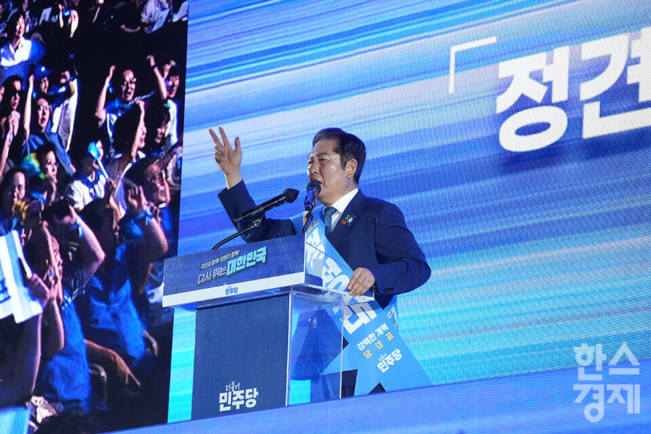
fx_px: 3616
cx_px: 326
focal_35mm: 200
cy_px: 217
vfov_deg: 6.9
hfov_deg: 10.3
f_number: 9
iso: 3200
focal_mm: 200
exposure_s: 1/160
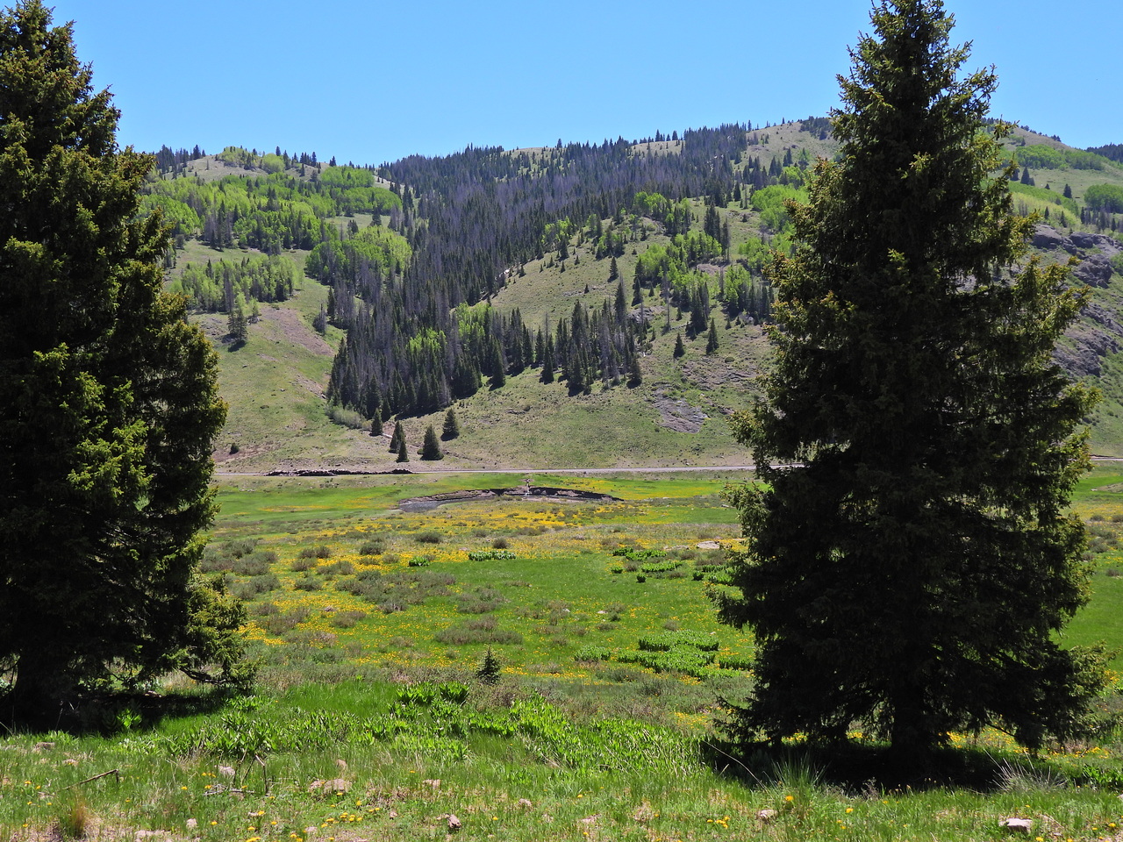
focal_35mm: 43
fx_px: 1395
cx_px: 562
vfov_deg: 33.6
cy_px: 421
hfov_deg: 43.9
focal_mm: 7.7
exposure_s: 1/1250
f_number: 3.2
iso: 100
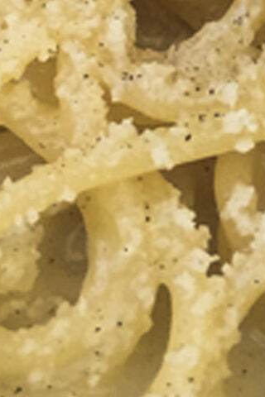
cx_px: 479
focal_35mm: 161
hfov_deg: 8.2
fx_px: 1778
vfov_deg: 11.8
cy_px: -318
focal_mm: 4.15
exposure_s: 1/320
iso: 32
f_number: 2.2
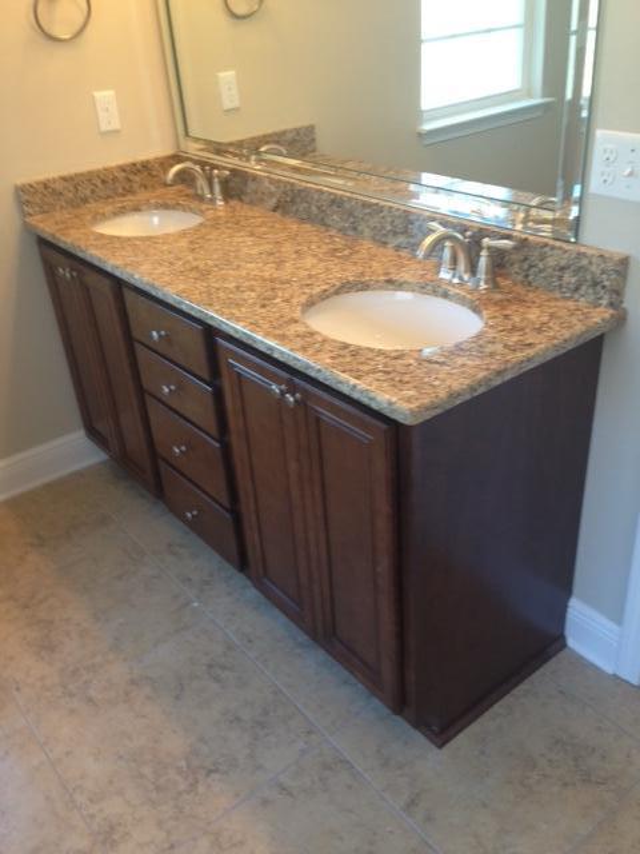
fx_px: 813
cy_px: 427
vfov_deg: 55.4
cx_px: 320
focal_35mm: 33
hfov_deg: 42.9
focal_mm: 4.12
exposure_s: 1/20
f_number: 2.4
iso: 64
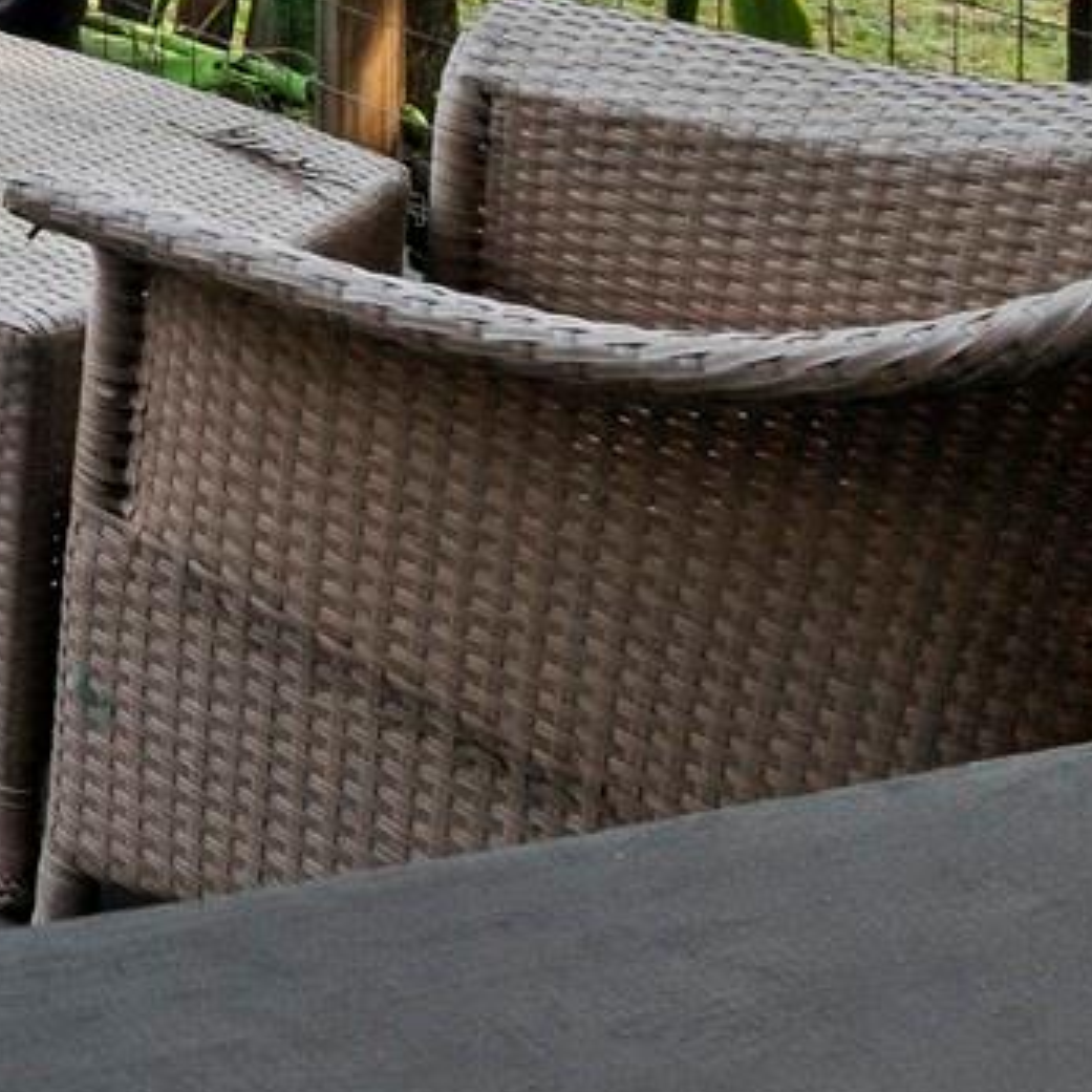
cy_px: -675
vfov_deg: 22.6
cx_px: -1009
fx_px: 2034
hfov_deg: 19.5
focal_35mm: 57
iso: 400
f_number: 11
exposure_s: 1/160
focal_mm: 7
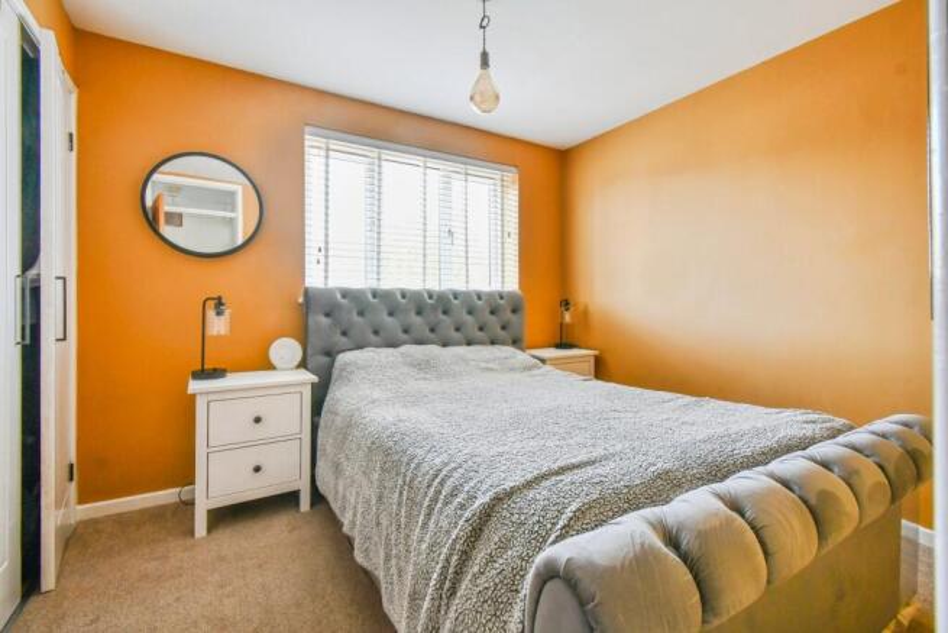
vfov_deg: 77.4
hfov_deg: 100.4
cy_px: 316
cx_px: 474
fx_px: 395
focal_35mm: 15
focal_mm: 10
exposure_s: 1/10
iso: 400
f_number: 8
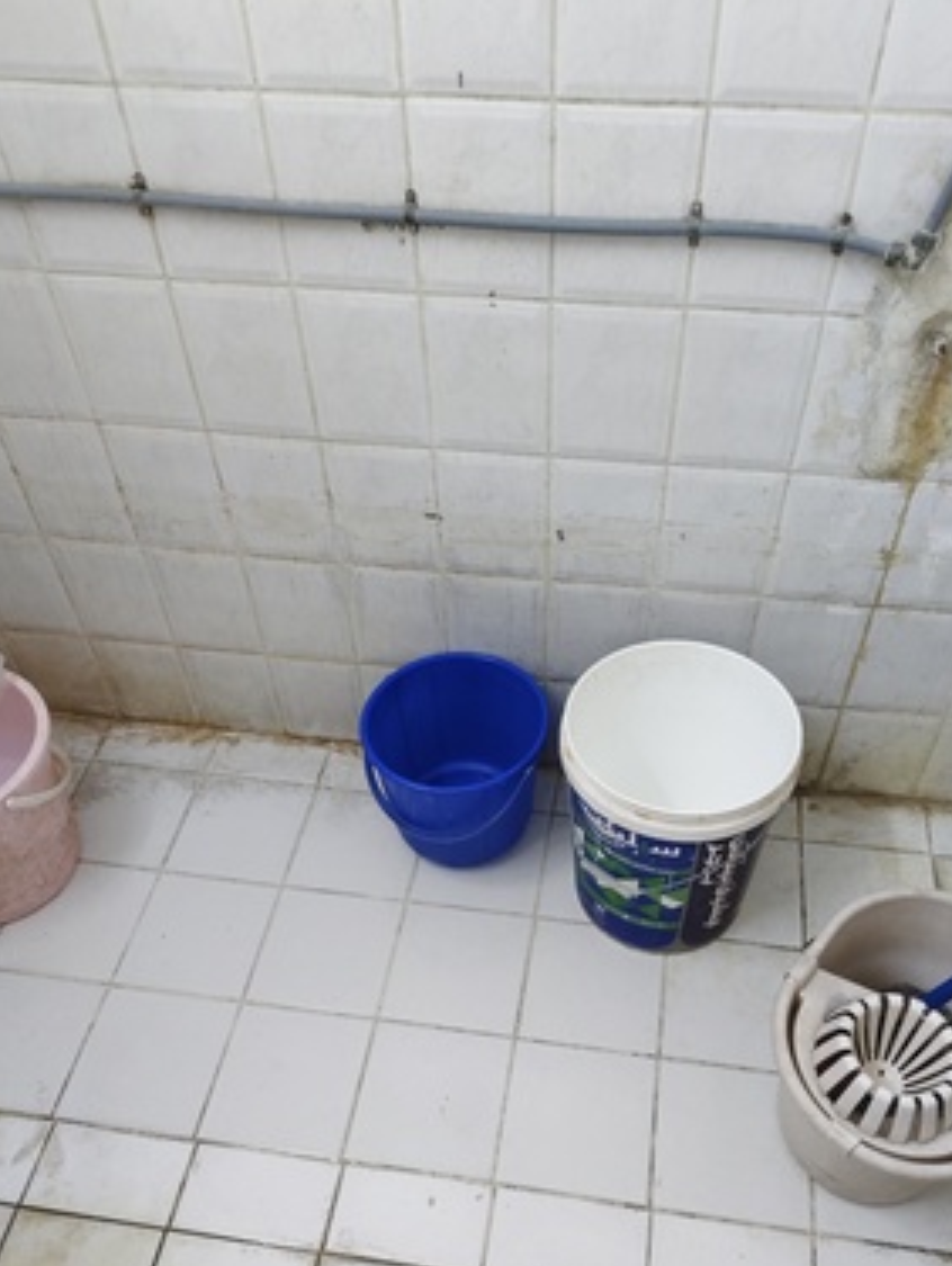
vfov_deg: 62.8
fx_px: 1025
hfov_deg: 49.8
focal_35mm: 28
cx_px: 518
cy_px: 765
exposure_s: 1/100
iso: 384
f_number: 1.88
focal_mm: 5.56
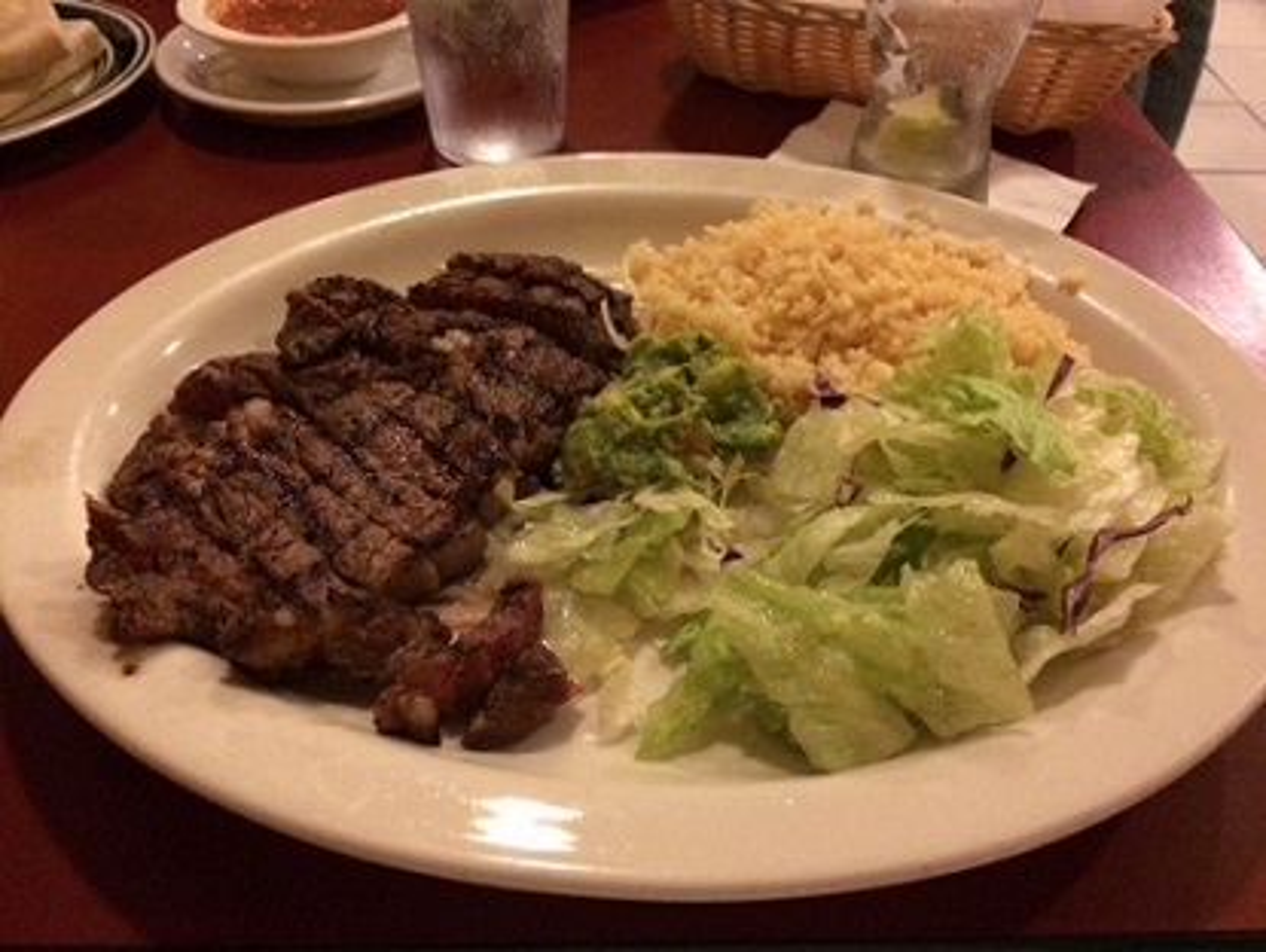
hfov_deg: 61.6
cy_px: 476
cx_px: 633
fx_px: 1062
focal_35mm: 29
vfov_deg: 48.3
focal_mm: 4.15
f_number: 2.2
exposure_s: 1/15
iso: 500
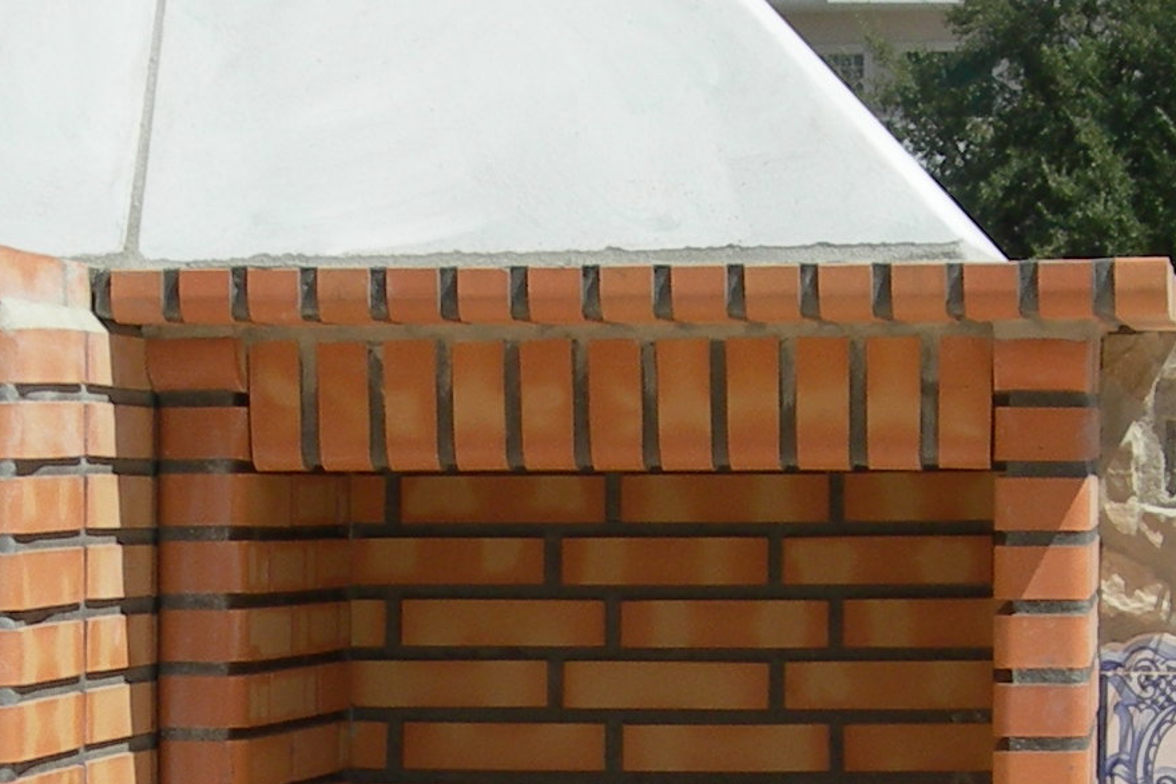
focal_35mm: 138
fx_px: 4508
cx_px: 473
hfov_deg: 14.9
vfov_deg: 9.9
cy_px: 759
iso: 50
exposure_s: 1/753
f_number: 4.8
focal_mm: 7.8
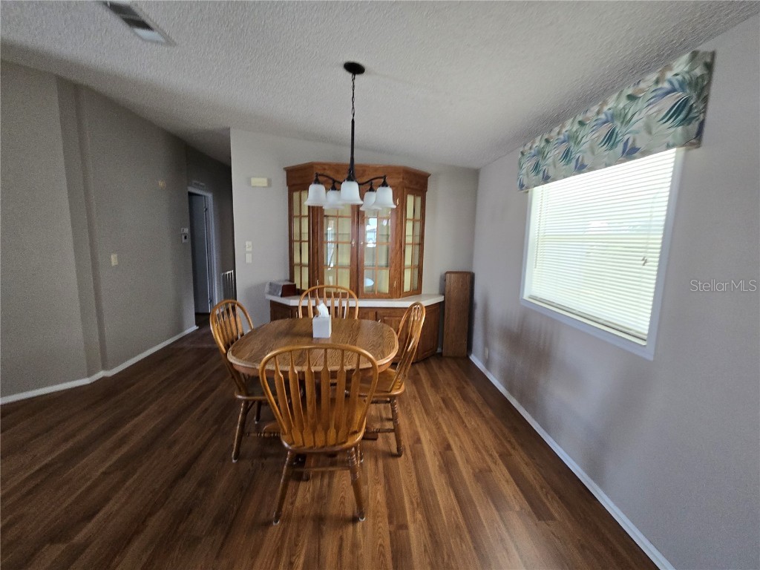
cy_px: 285
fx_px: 285
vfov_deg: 89.9
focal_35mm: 13
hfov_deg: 106.2
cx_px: 380
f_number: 2.2
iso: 250
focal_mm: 2.2
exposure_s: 1/60
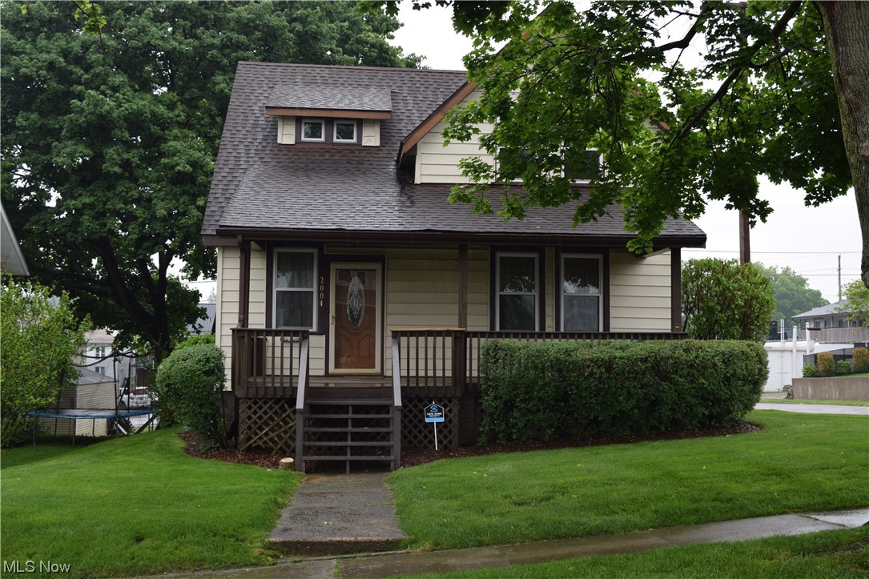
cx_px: 434
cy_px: 290
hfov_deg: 47.9
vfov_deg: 33.0
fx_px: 977
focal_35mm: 40
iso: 400
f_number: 6.3
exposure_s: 1/125
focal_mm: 27
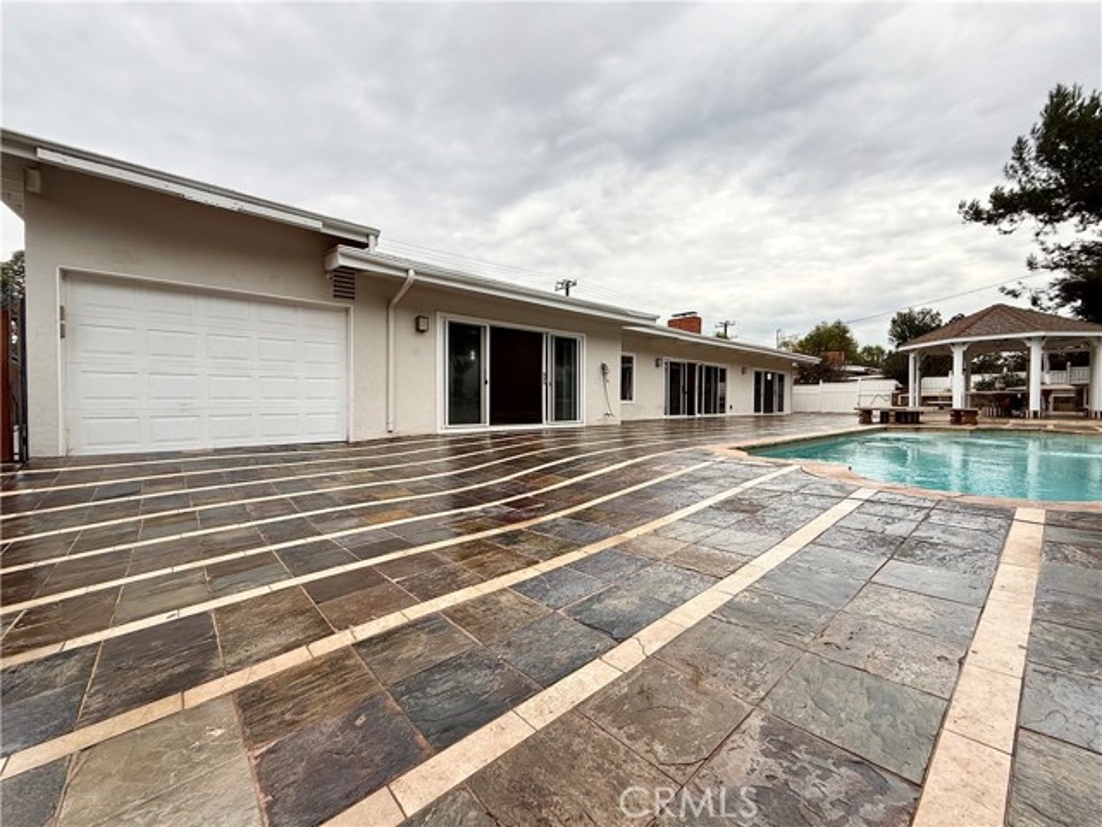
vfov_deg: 85.7
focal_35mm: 14
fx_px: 446
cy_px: 414
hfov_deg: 102.1
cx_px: 551
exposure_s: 1/985
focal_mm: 2.22
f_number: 2.2
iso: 50
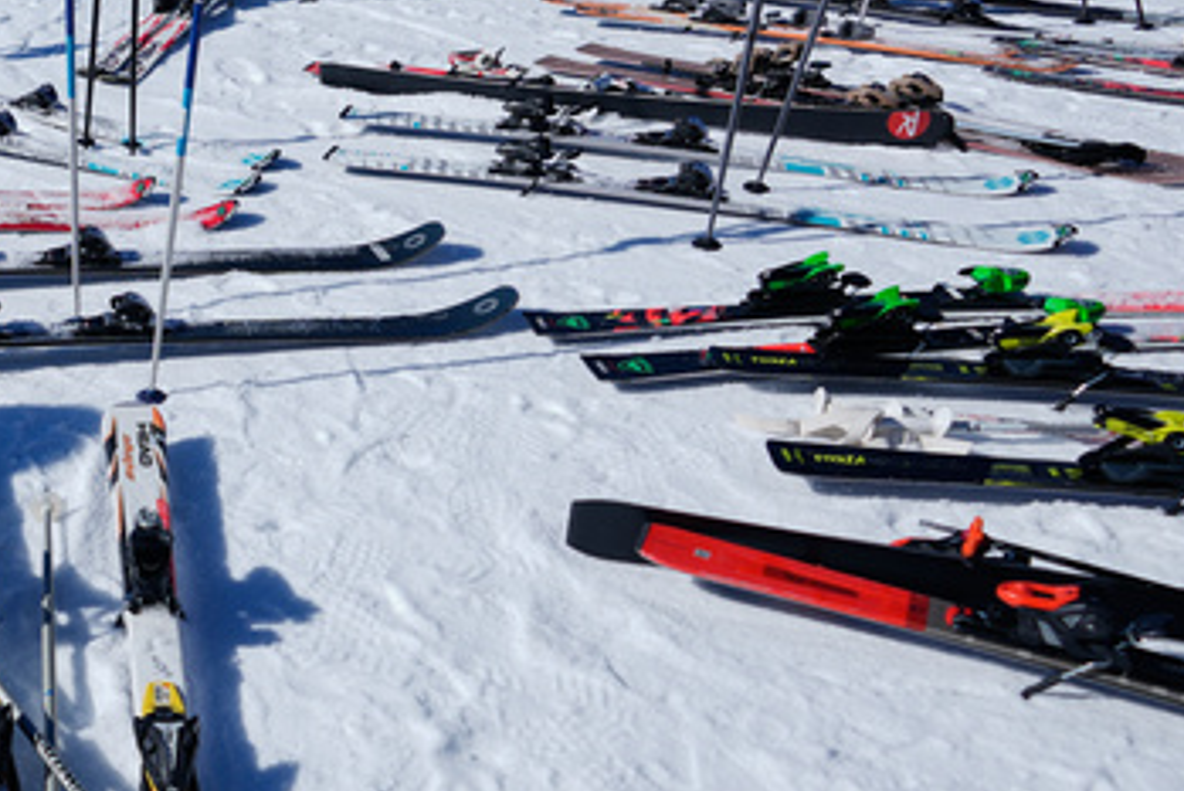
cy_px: 406
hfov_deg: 37.5
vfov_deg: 28.7
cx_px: 7
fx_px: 1546
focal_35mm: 47
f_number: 3.2
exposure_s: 1/2000
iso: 50
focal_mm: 16
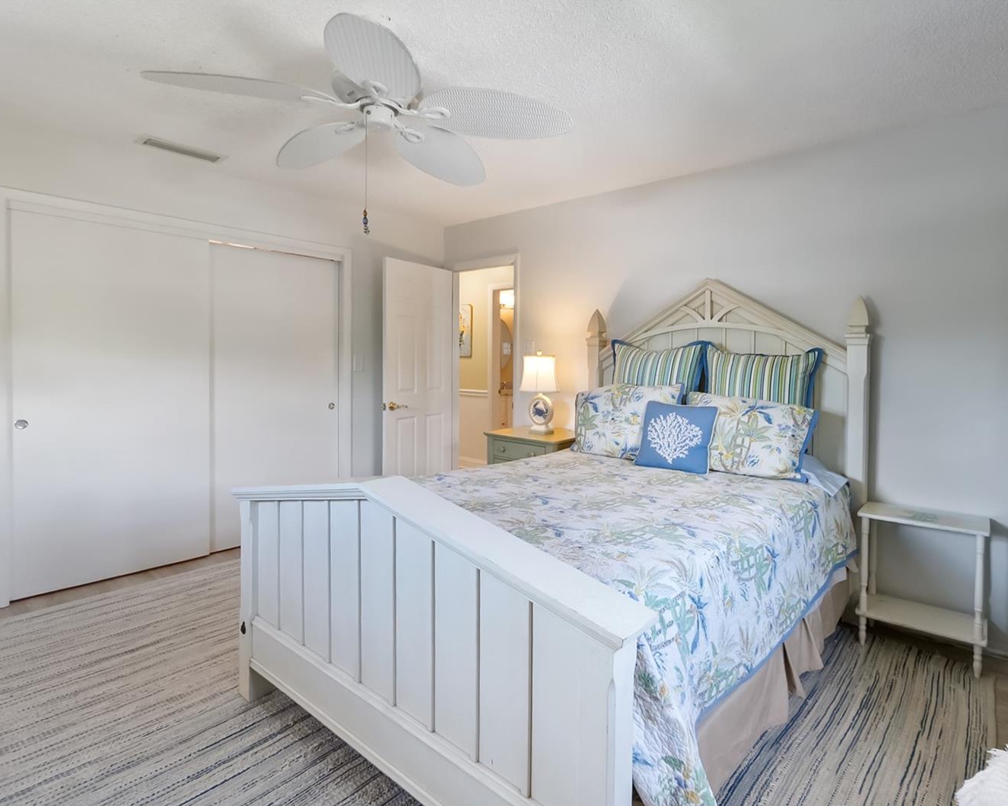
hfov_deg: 89.3
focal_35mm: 17
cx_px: 561
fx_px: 507
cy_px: 403
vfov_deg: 77.0
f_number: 4
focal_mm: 10
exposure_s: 1/90
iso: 1600
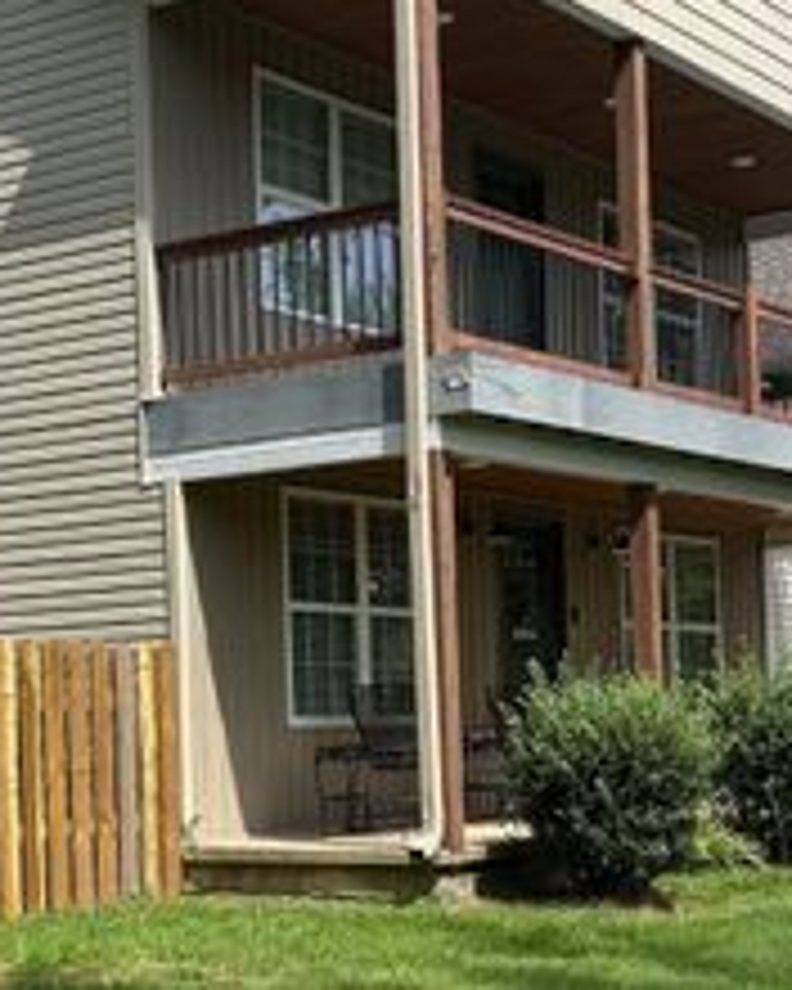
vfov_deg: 24.6
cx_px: 216
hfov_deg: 19.8
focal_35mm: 77
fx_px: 2256
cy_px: 700
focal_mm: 5.96
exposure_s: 1/1949
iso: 50
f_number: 1.6
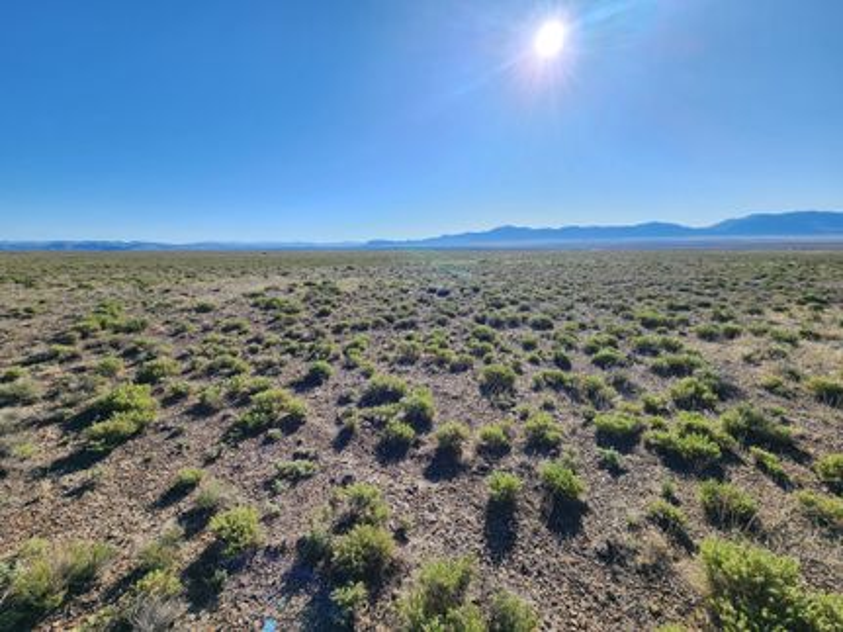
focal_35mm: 13
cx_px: 422
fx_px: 316
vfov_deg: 89.9
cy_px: 316
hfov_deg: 106.2
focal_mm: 2.2
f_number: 2.2
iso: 50
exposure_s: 1/3550
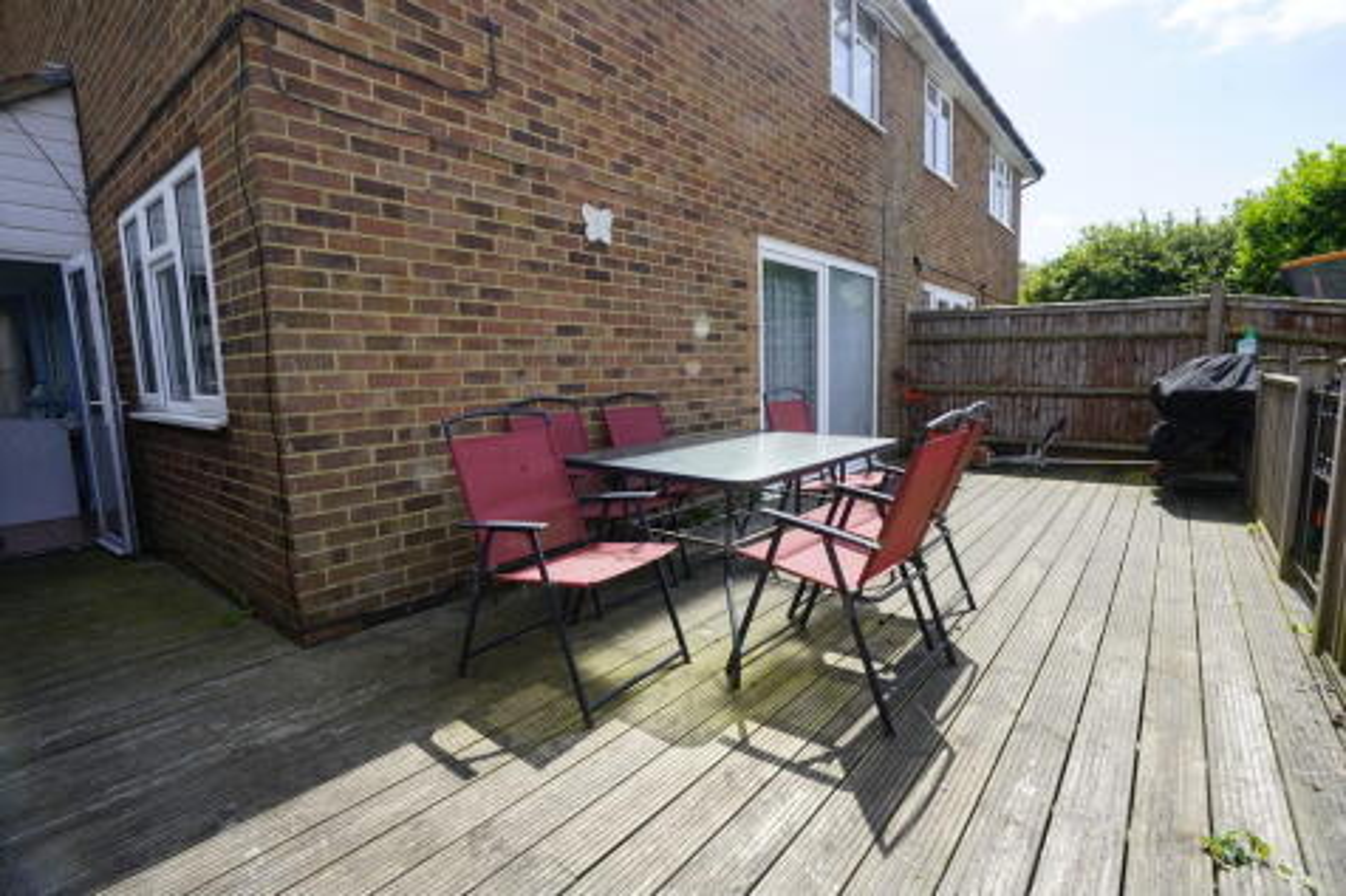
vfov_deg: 73.7
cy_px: 448
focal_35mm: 16
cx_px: 673
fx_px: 598
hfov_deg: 96.8
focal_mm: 16
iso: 250
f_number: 16
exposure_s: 1/60
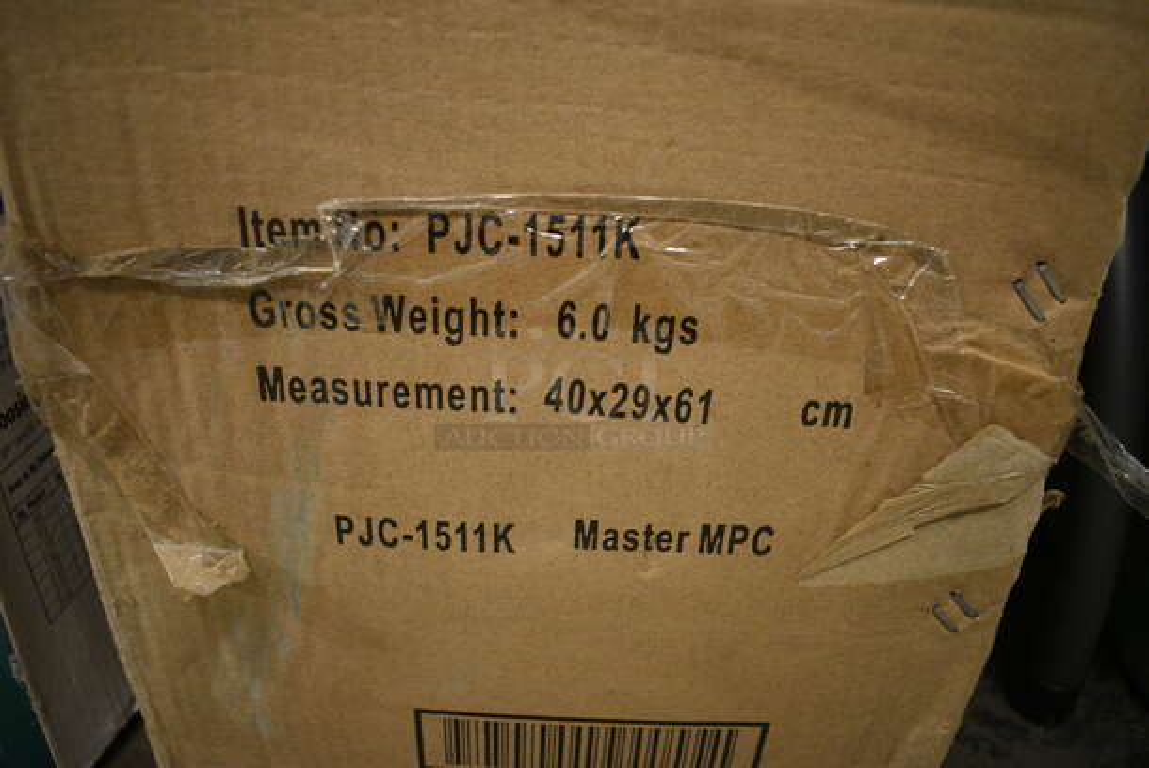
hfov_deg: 67.3
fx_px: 863
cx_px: 574
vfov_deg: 48.0
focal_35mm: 27
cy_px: 384
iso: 4000
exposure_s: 1/125
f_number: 3.5
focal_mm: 18
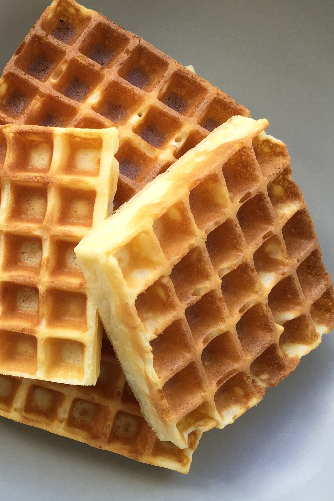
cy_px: 259
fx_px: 654
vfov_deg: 41.9
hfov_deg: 26.4
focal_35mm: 47
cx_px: -31
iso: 32
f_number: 2.2
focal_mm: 4.15
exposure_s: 1/60
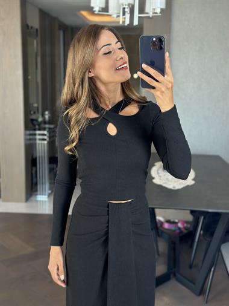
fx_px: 423
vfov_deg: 39.6
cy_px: 153
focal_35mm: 48
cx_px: 114
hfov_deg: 30.3
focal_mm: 6.86
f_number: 1.78
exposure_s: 1/121
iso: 125
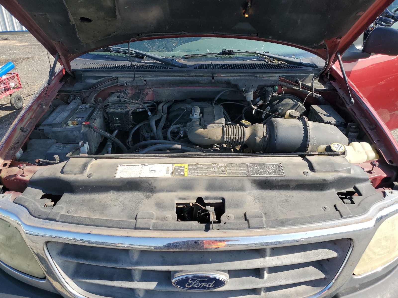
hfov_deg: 67.3
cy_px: 149
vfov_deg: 53.1
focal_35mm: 26
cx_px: 199
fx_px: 299
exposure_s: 1/1667
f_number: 1.5
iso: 50
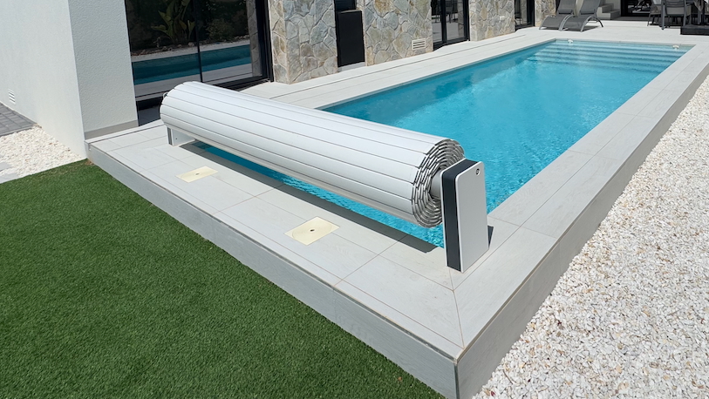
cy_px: 24
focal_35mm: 24
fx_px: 451
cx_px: 466
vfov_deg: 42.8
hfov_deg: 74.2
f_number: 2.2
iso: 40
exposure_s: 1/4630
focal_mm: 2.22
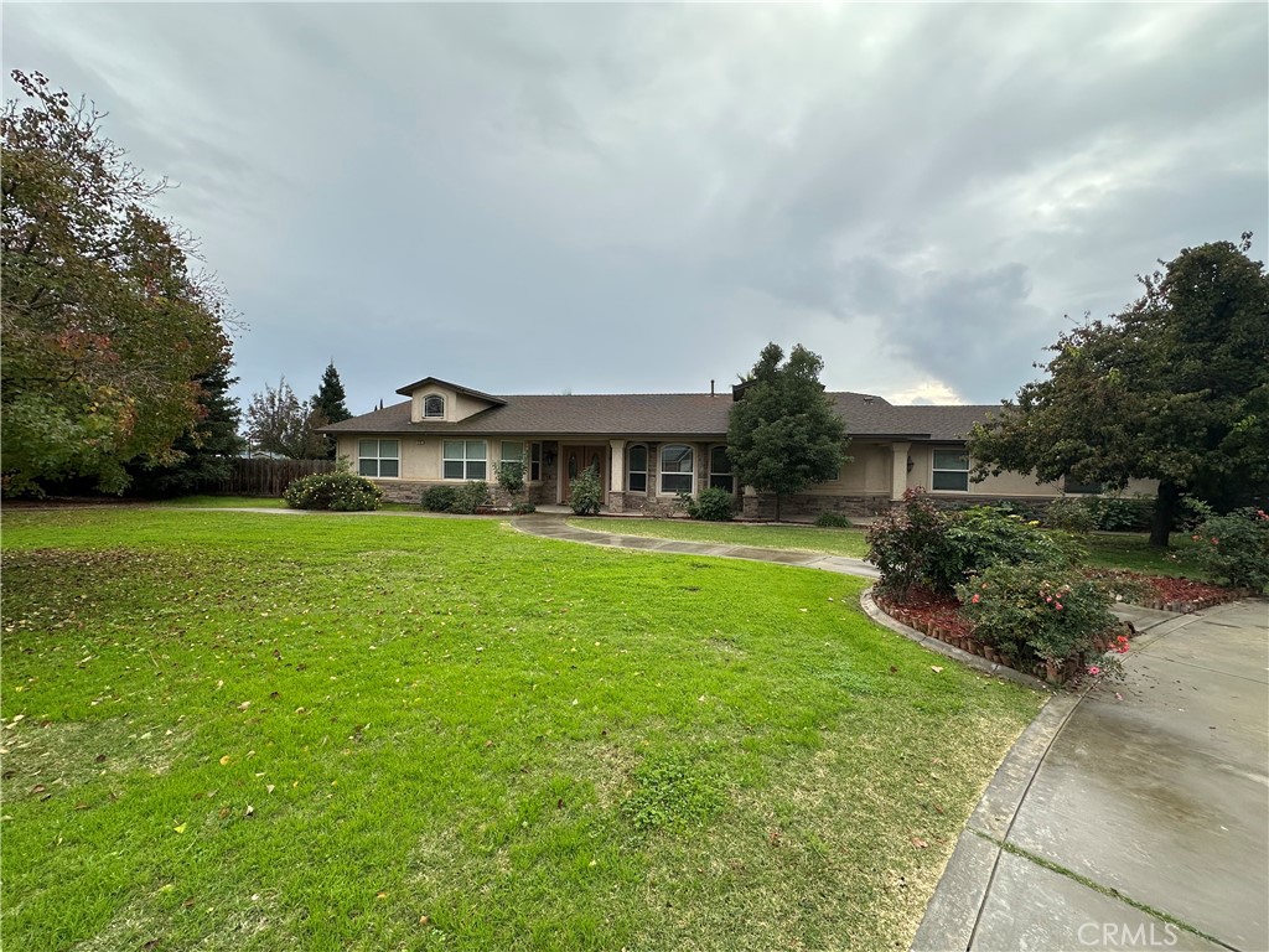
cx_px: 634
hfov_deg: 102.1
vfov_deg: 85.7
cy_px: 476
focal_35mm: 14
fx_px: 513
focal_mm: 2.22
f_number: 2.2
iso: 40
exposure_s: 1/465
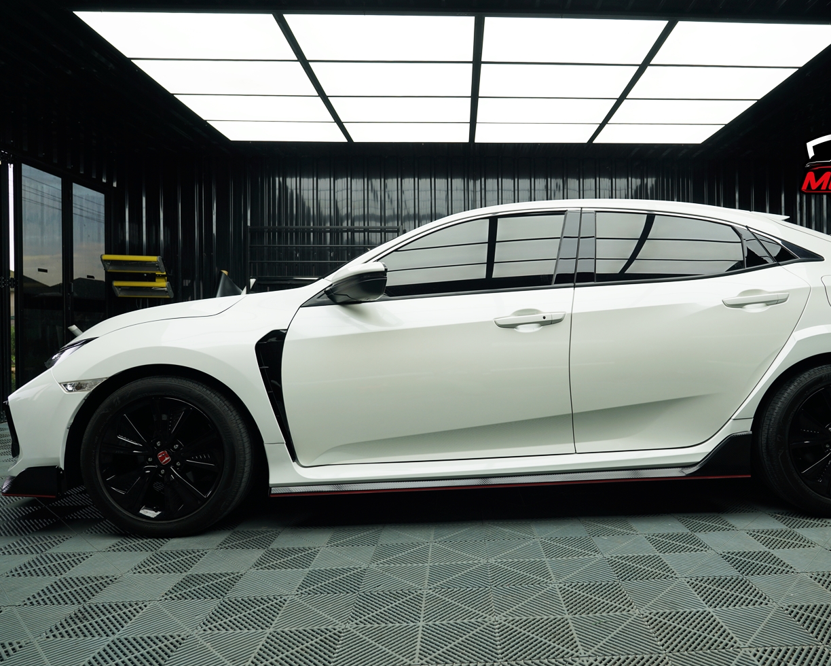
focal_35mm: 23
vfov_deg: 60.9
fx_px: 566
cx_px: 498
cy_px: 329
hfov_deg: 71.8
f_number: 4.5
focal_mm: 20
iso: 100
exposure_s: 1/80
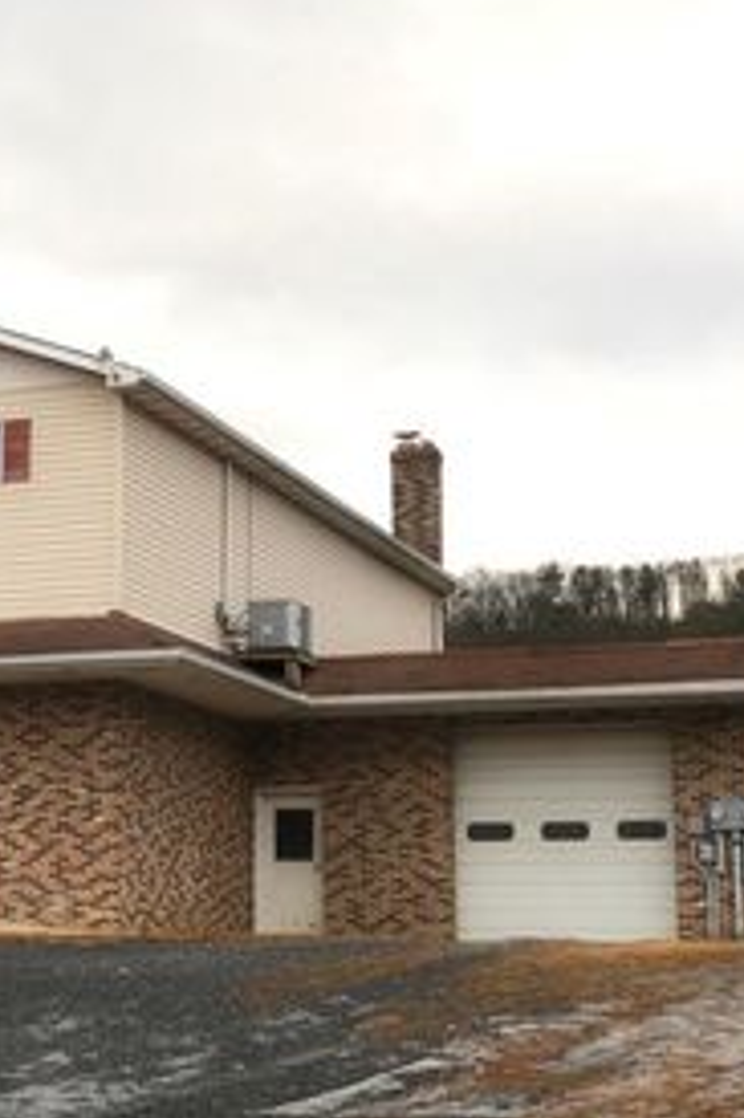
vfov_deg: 28.4
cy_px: 628
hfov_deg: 18.8
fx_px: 2204
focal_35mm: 71
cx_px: 57
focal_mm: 26.3
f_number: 5.6
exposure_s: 1/800
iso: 500
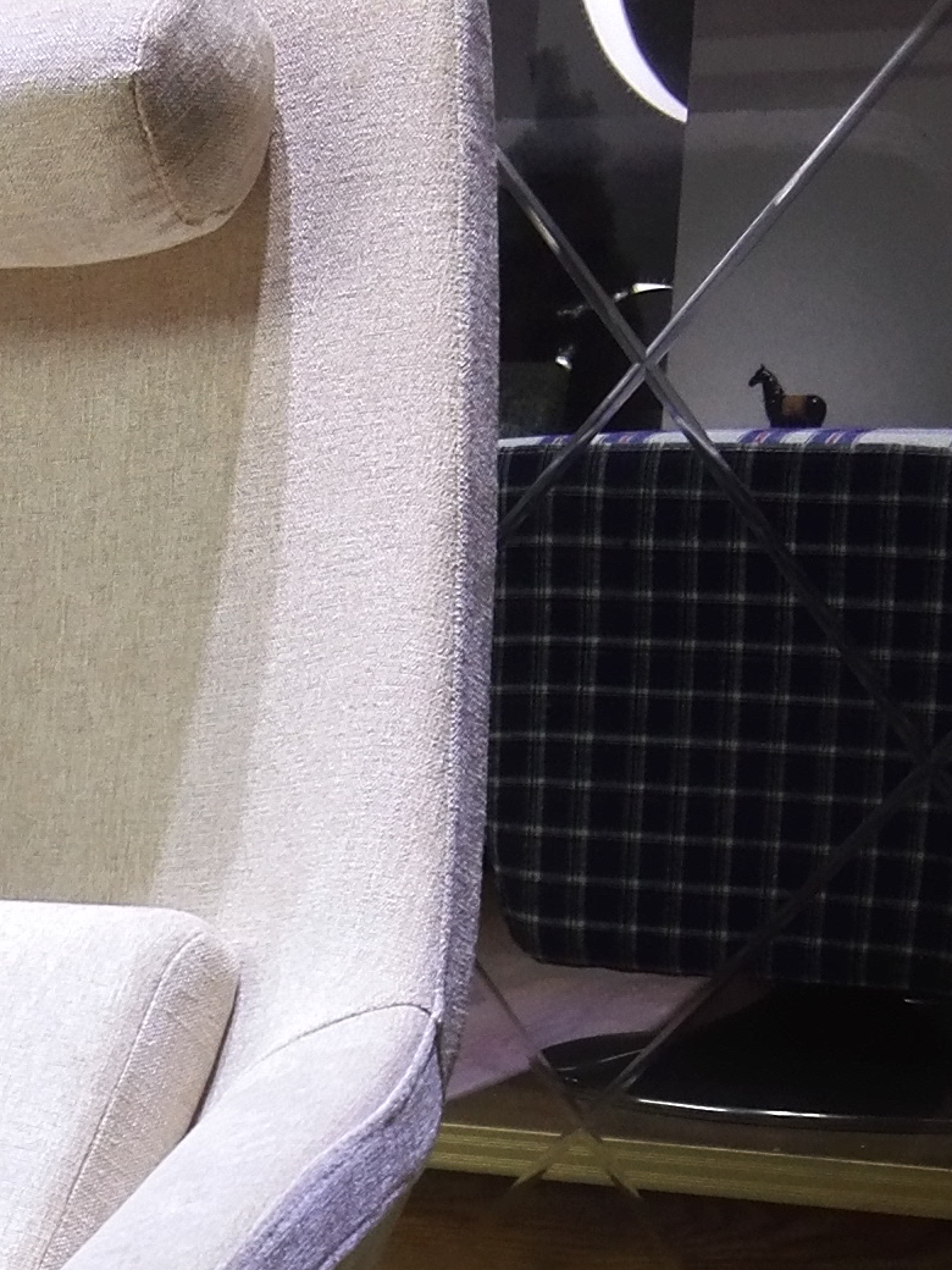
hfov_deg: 15.2
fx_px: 3337
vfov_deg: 20.7
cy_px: 1337
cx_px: -403
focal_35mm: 91
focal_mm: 3.8
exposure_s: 1/50.1
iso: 100
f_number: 2
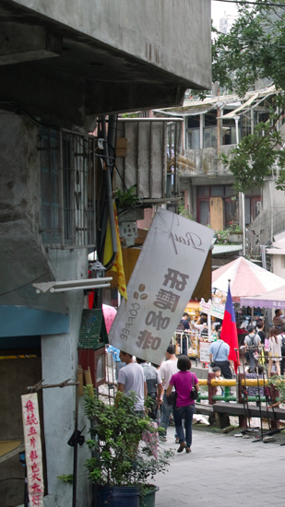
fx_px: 1076
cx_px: 370
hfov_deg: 14.5
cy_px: 303
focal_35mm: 80
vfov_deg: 26.5
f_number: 2.8
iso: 100
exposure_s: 1/30
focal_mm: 24.2
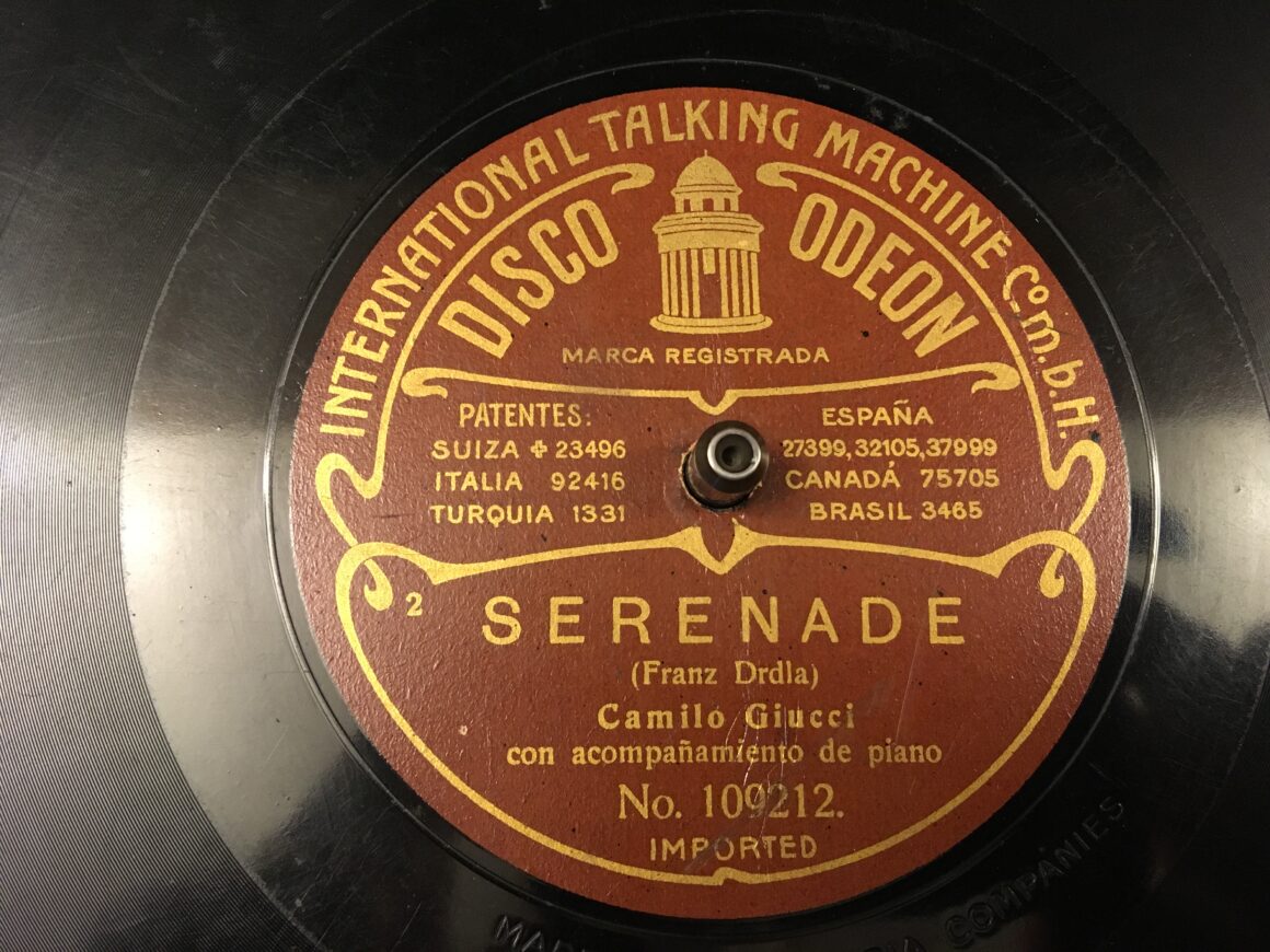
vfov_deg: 48.2
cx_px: 635
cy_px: 476
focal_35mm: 29
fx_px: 1064
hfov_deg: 61.7
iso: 250
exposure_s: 1/33
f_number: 2.2
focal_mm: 4.15
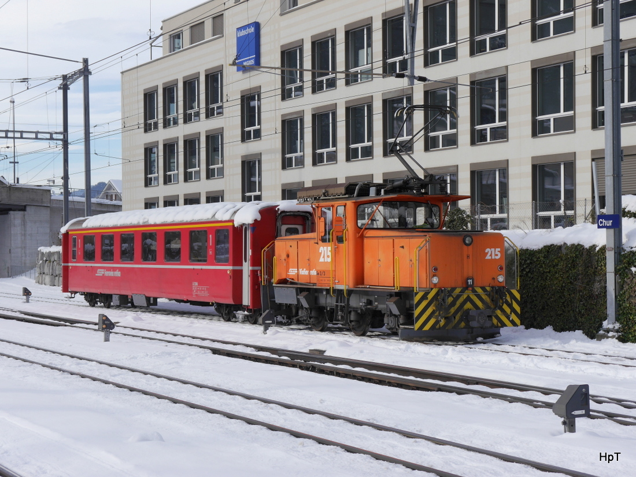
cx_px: 318
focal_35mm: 74
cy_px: 238
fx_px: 1360
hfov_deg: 26.3
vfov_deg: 19.9
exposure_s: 1/320
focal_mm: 37
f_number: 8
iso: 160
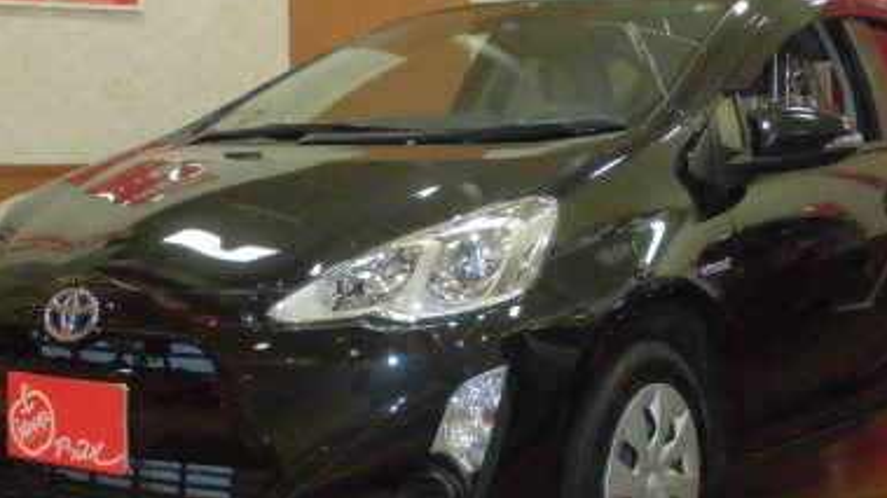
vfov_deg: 17.2
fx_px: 1646
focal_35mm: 70
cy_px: 278
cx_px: 482
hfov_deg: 30.1
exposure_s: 1/60
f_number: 4.2
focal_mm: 6.9
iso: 400
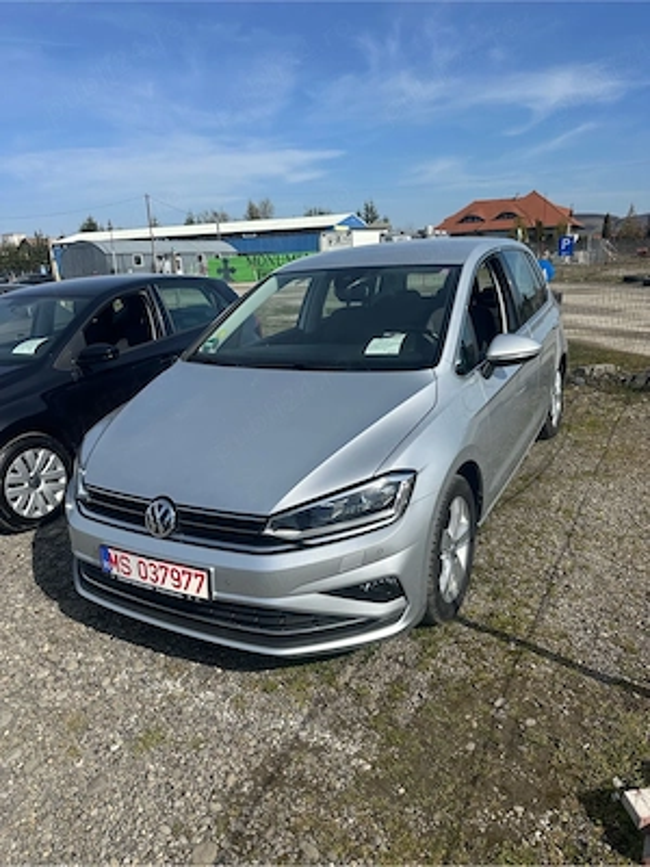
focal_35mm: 24
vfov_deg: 71.6
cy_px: 434
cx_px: 325
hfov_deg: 56.8
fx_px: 601
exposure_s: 1/5525
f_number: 1.78
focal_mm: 6.86
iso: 80
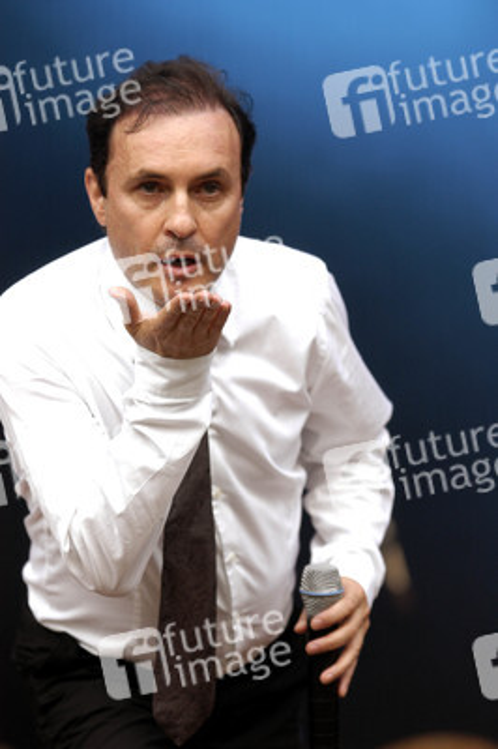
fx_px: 4209
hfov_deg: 6.8
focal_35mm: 202
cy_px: 374
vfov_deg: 10.2
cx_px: 249
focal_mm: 135
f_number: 3.3
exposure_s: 1/180
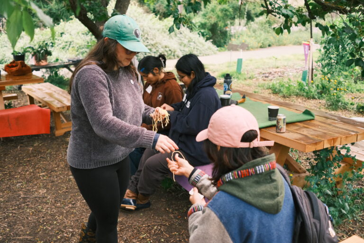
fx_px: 415
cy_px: 122
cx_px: 182
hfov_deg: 47.4
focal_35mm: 41
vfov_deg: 32.6
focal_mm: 27
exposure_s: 1/3200
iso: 4000
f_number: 2.8
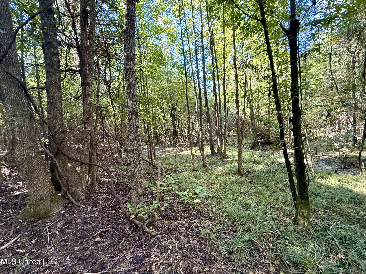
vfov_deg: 85.7
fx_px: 148
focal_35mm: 14
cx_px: 183
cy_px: 137
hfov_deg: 102.1
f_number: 2.2
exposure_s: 1/86
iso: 320
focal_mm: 2.22
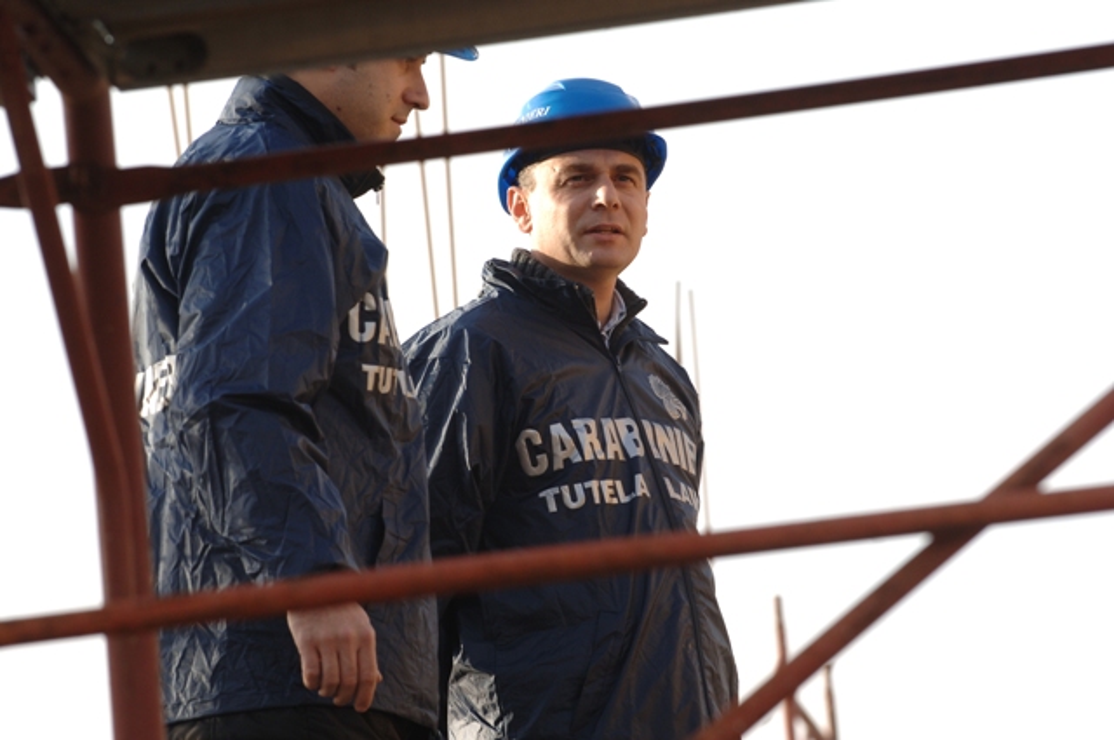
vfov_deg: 4.6
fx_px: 9271
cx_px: 557
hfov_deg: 6.9
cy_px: 370
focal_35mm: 300
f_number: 7.1
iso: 250
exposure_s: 1/200
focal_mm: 200
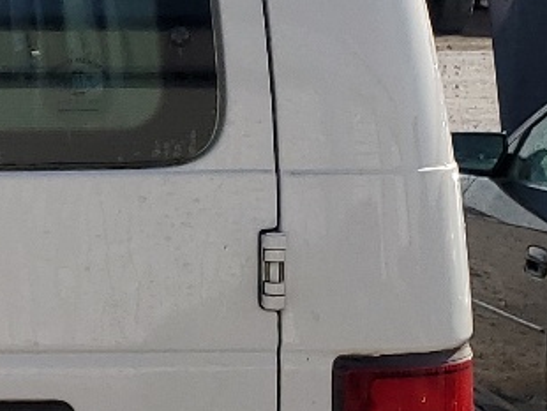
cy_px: 279
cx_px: -464
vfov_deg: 11.1
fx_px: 2119
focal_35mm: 134
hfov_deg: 13.2
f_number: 1.5
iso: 50
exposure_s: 1/5000
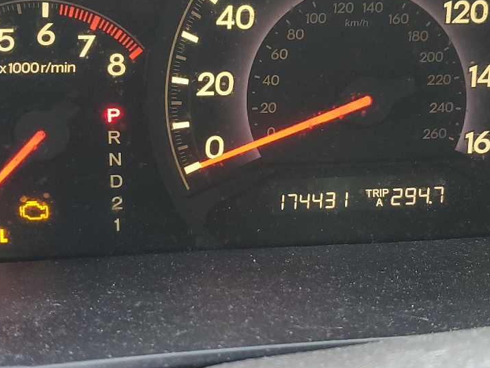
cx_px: 252
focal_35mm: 58
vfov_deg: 25.2
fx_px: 821
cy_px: 185
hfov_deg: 33.2
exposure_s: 1/60.2
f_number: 1.5
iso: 100
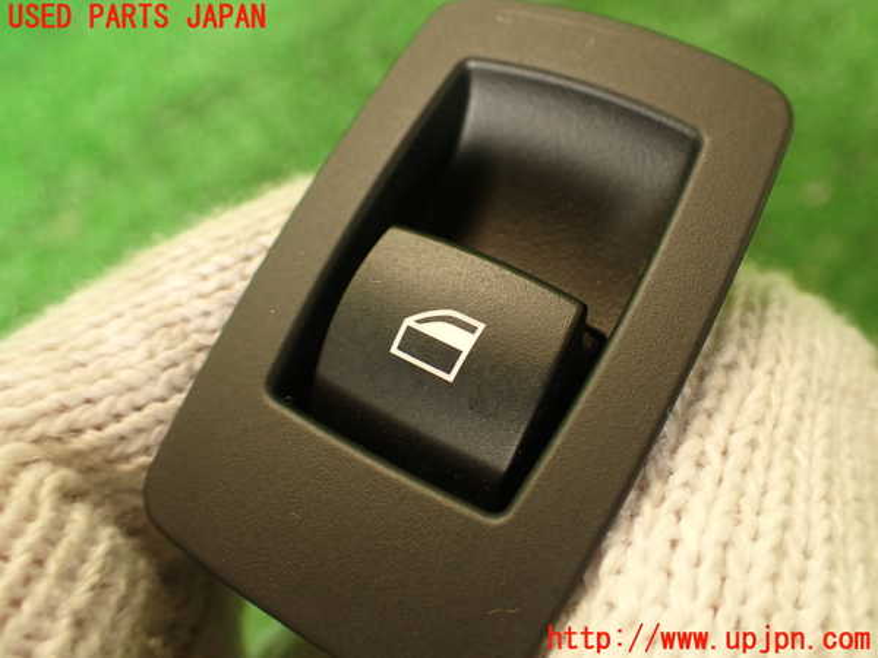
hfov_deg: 56.8
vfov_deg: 44.2
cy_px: 329
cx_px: 439
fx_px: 812
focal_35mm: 32
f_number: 2.4
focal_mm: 5.79
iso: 200
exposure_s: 1/30
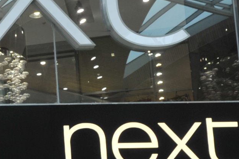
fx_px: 1075
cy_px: 179
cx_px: -203
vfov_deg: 8.4
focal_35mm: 162
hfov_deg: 11.7
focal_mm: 32
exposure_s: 1/125
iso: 400
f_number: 7.1
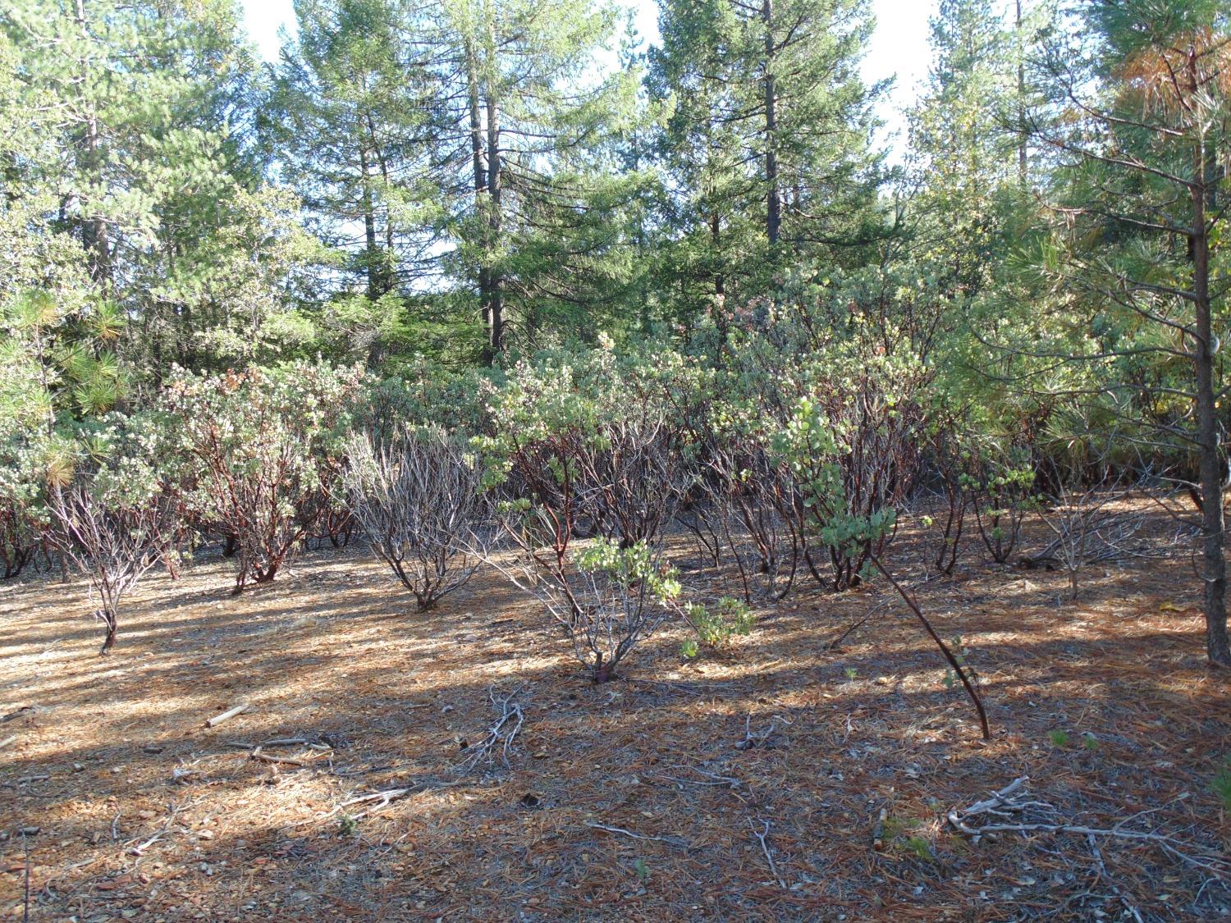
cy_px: 462
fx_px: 960
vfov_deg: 51.4
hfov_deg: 65.3
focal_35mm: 27
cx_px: 616
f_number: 3.2
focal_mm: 4.8
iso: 80
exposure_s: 1/100
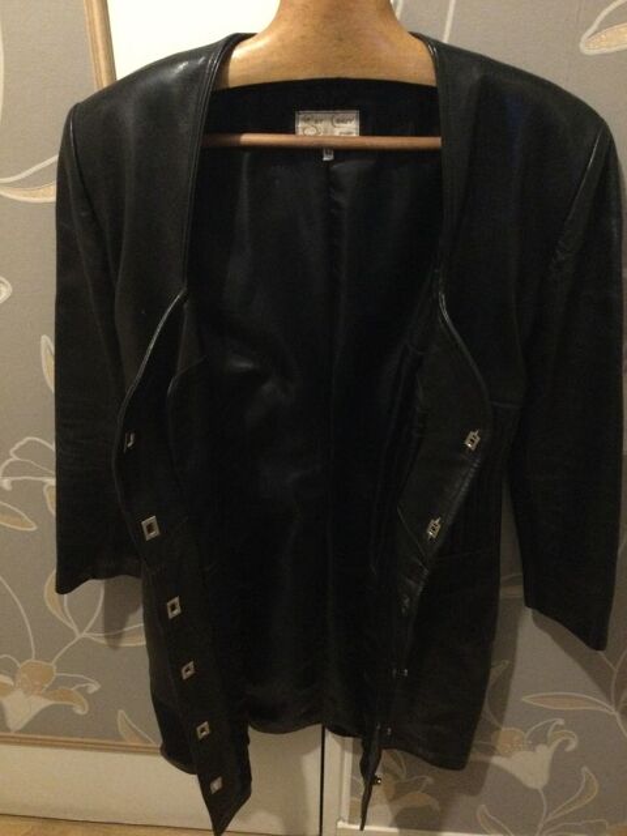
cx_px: 314
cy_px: 418
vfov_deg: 58.4
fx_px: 749
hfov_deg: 45.4
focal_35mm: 31
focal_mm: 3.3
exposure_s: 1/17
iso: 800
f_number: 2.4
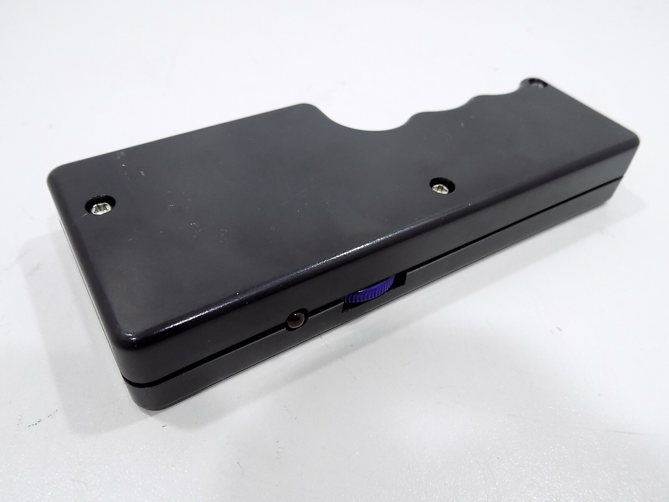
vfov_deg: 51.4
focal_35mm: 27
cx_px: 334
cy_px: 251
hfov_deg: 65.3
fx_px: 522
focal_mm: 4.8
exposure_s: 1/30
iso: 200
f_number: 3.2
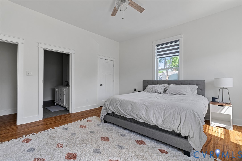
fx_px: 108
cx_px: 121
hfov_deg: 96.7
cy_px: 80
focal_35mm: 16
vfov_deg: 73.8
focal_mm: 16
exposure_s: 1/13
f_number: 8
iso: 800
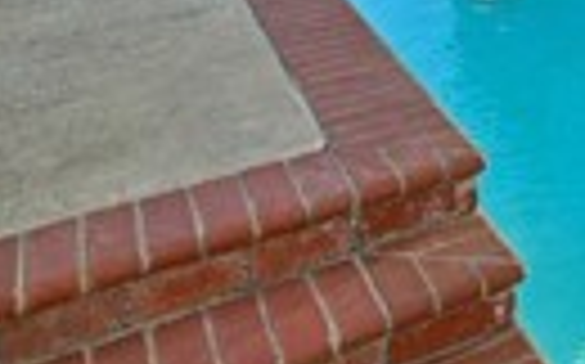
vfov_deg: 17.4
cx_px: 968
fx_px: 956
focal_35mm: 60
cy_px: -301
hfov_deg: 23.5
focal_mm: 12
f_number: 8
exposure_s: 1/250
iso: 100
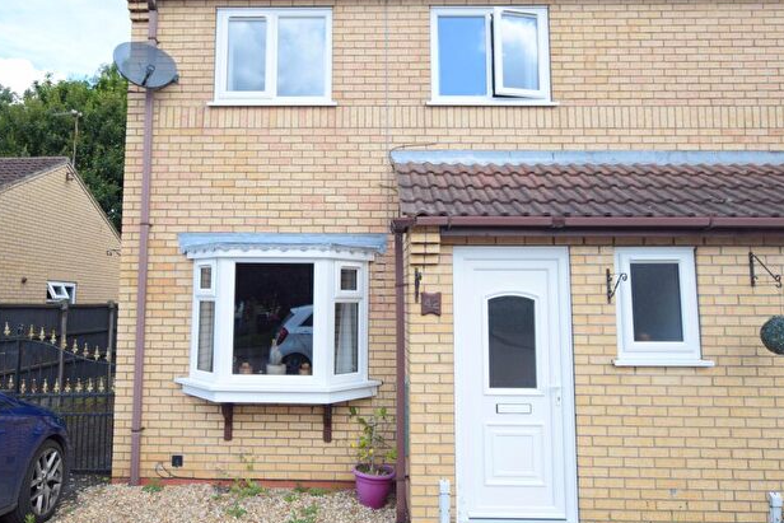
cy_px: 245
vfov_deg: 50.3
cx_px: 349
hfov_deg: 70.1
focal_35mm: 26
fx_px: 557
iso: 400
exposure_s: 1/250
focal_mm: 15
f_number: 8
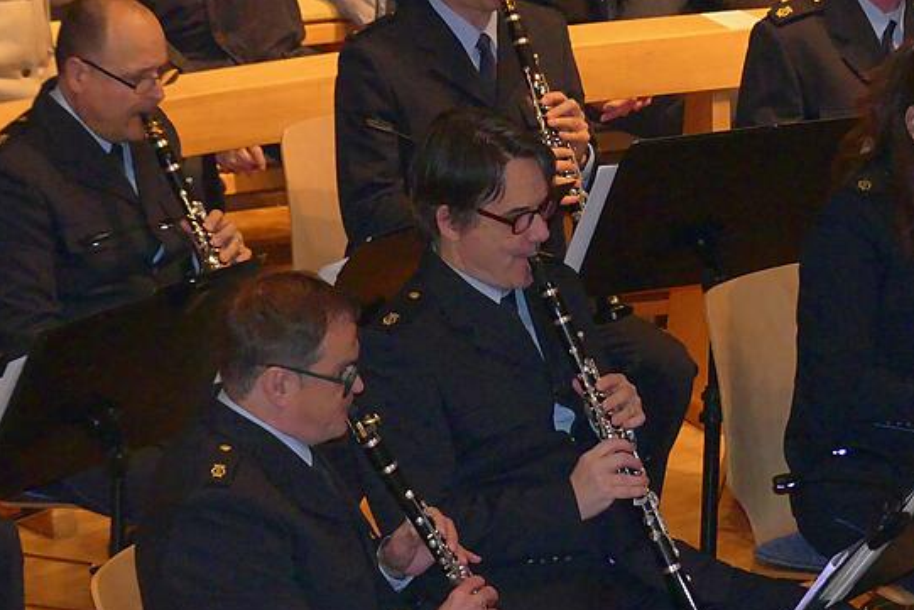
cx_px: 507
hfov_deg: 6.3
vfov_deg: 4.2
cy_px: 289
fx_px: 8355
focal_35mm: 329
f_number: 2.8
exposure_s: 1/125
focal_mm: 38.5
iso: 1600
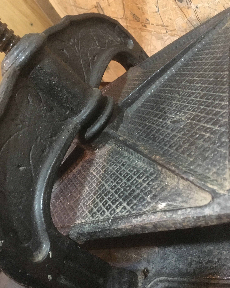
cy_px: 148
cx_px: 113
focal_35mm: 31
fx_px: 264
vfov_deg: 57.2
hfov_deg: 47.1
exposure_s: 1/17
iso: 320
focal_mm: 4.15
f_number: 2.2
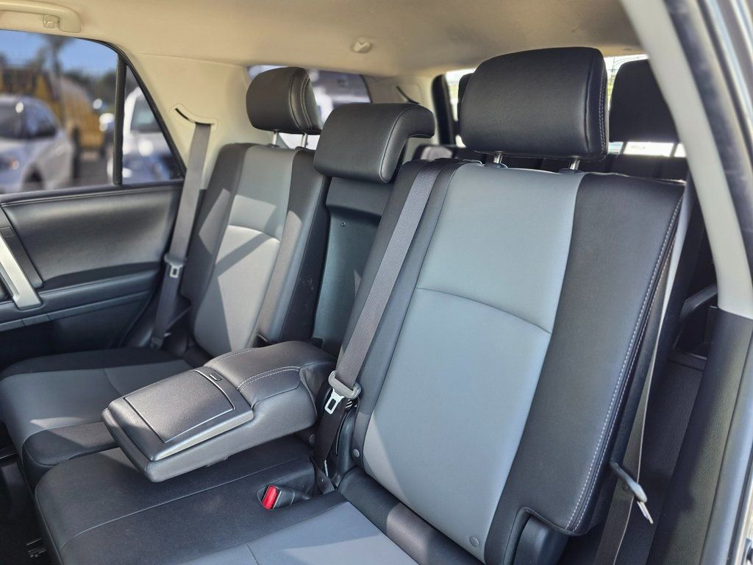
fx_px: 500
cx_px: 376
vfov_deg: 58.9
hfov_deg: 73.9
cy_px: 282
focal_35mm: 23
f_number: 1.7
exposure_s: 1/240
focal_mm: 6.3
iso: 500
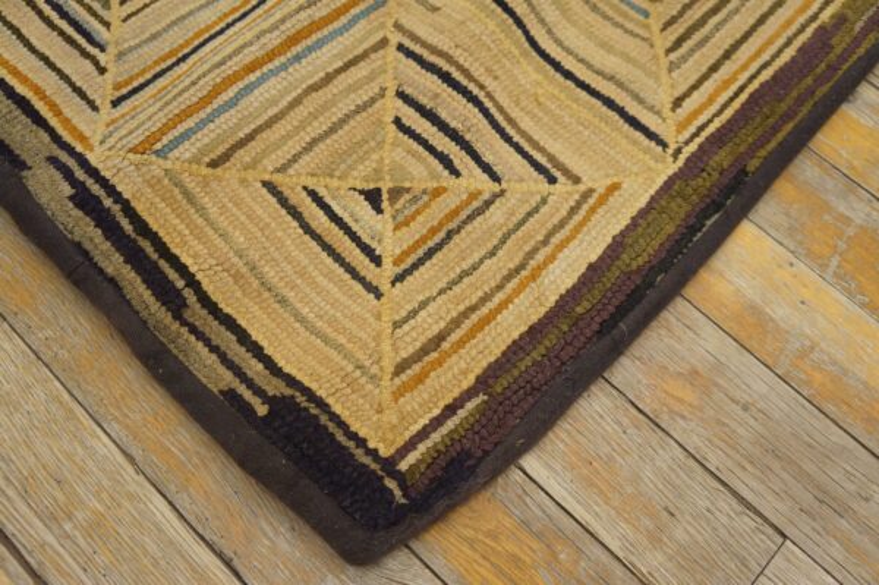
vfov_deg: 41.6
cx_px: 440
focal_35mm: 32
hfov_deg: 59.5
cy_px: 292
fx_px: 768
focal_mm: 21
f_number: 4
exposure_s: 1/60
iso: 1000
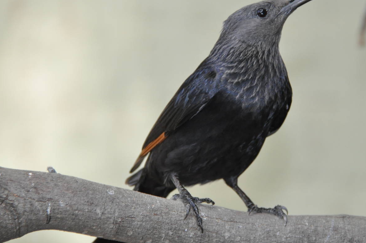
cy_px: 92
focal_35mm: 610
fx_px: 6195
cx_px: 231
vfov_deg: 2.2
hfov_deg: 3.4
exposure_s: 1/200
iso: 1000
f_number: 8
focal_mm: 300
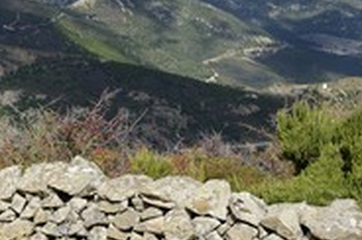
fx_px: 964
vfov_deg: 14.1
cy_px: 51
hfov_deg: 20.4
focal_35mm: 96
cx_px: -22
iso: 200
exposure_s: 1/320
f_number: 11
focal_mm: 42
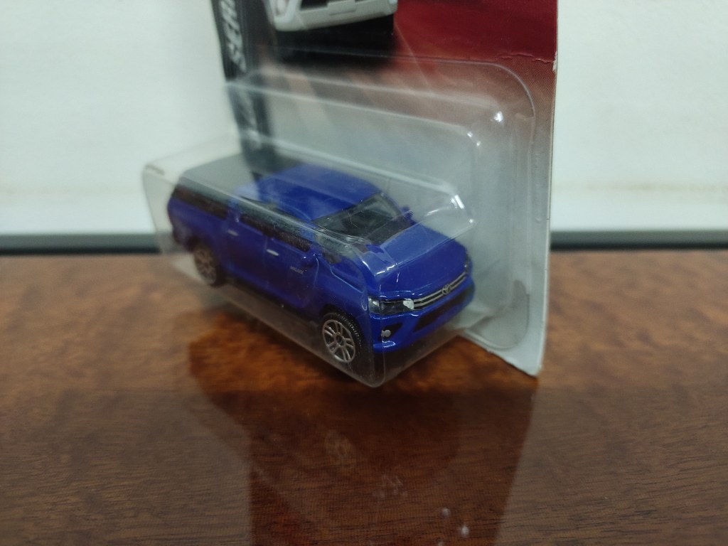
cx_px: 364
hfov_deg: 67.3
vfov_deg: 53.1
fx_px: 547
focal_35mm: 26
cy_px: 273
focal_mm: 4.74
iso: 1320
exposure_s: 1/33.3
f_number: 1.79
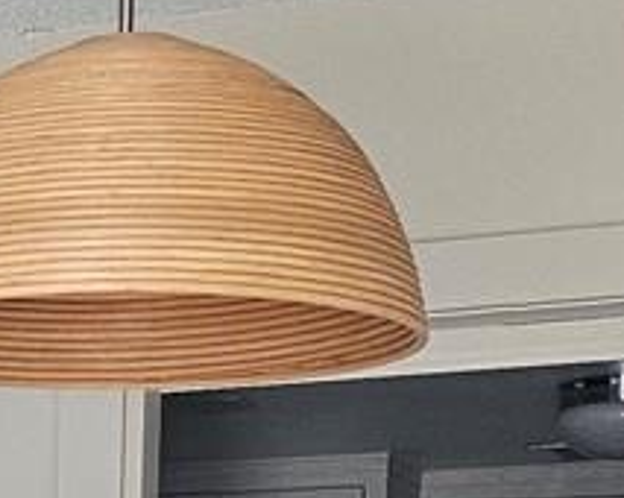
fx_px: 3118
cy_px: 1040
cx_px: -598
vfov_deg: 8.6
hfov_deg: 10.5
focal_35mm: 169
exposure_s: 1/170
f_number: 1.7
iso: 250
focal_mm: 6.3
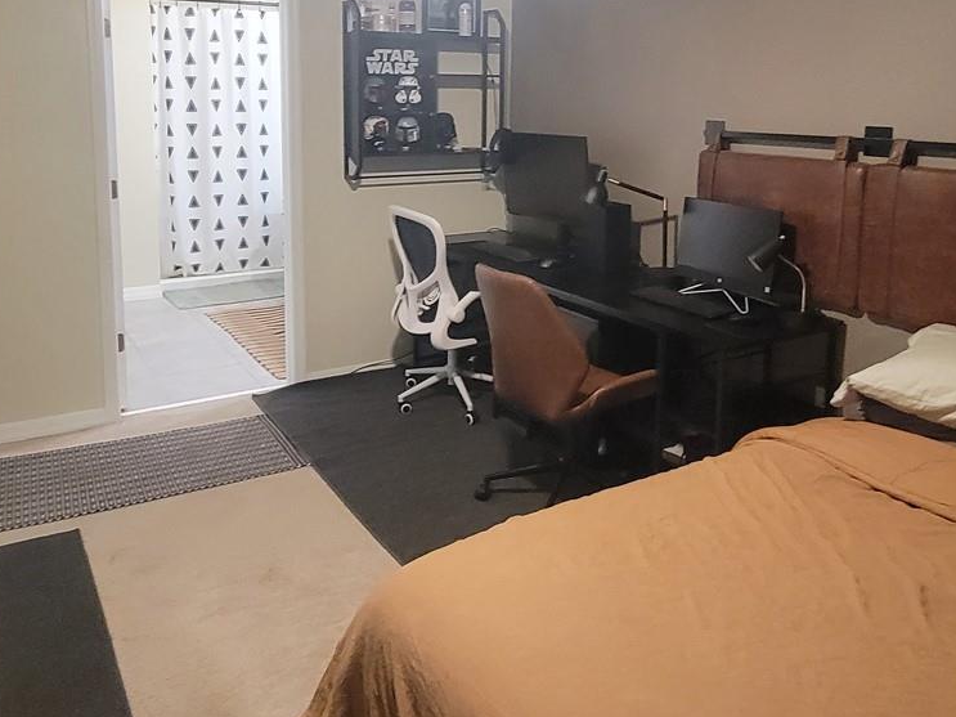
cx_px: 475
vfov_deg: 48.0
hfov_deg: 63.5
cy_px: 184
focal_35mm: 28
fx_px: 773
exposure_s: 1/24
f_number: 2.2
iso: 1000
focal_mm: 2.2
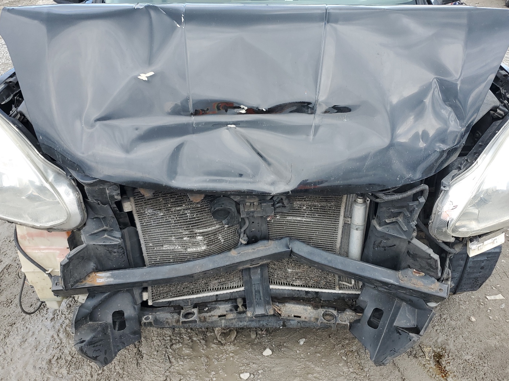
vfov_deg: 46.8
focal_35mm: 30
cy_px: 183
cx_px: 245
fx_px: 441
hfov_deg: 60.0
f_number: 1.5
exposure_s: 1/278
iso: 50
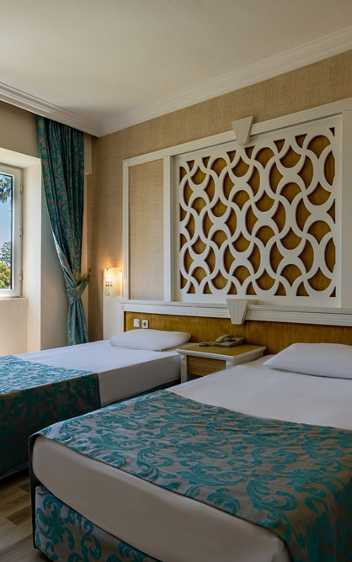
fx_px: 383
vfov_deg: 72.5
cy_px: 276
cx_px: 182
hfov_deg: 49.3
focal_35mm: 25
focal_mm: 16
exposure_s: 1/50
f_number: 8
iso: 100
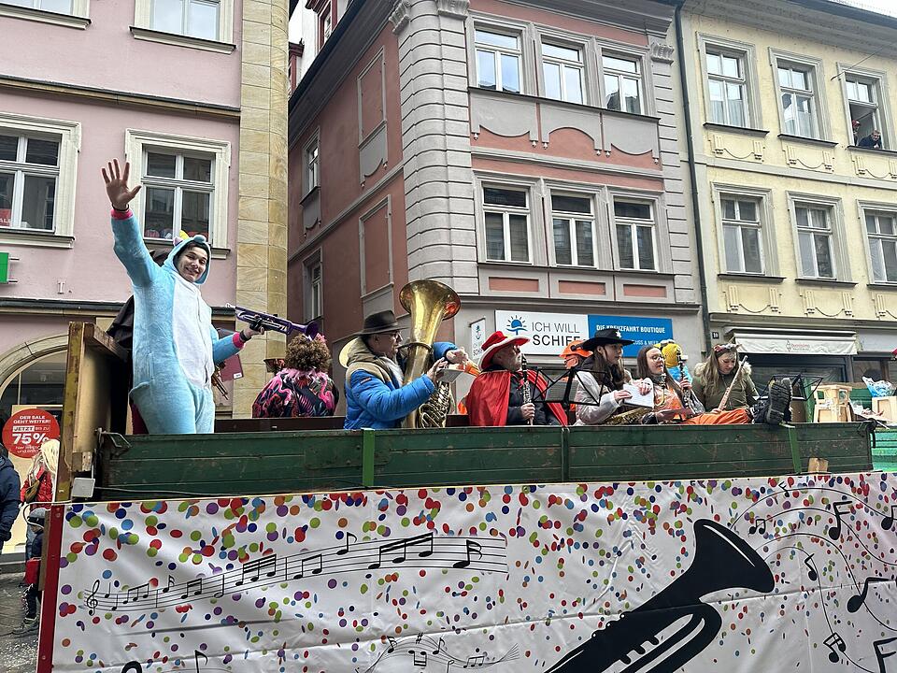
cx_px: 448
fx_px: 622
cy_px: 336
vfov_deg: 56.8
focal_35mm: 24
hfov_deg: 71.6
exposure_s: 1/229
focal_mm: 6.86
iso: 64
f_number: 1.78
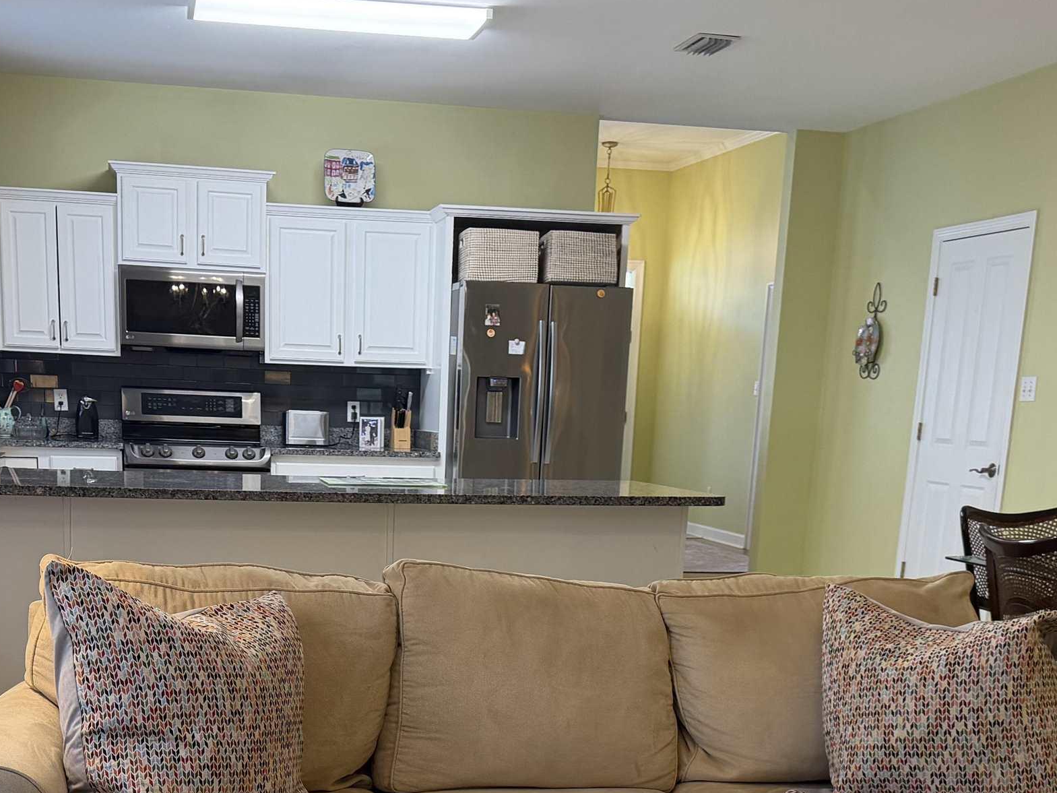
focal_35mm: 47
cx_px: 410
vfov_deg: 29.4
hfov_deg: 40.2
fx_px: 1435
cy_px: 741
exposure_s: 1/120
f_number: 1.78
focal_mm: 6.76
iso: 250
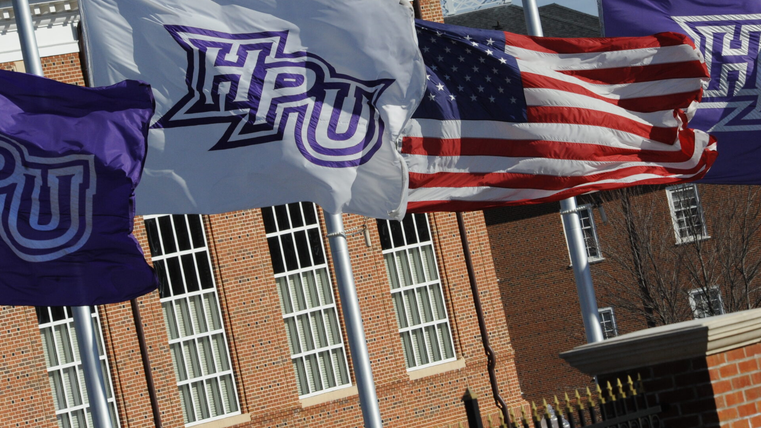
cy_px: 127
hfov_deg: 5.9
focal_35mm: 364
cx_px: 381
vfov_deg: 3.3
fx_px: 7346
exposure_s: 1/1250
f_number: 18
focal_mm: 260
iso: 1250
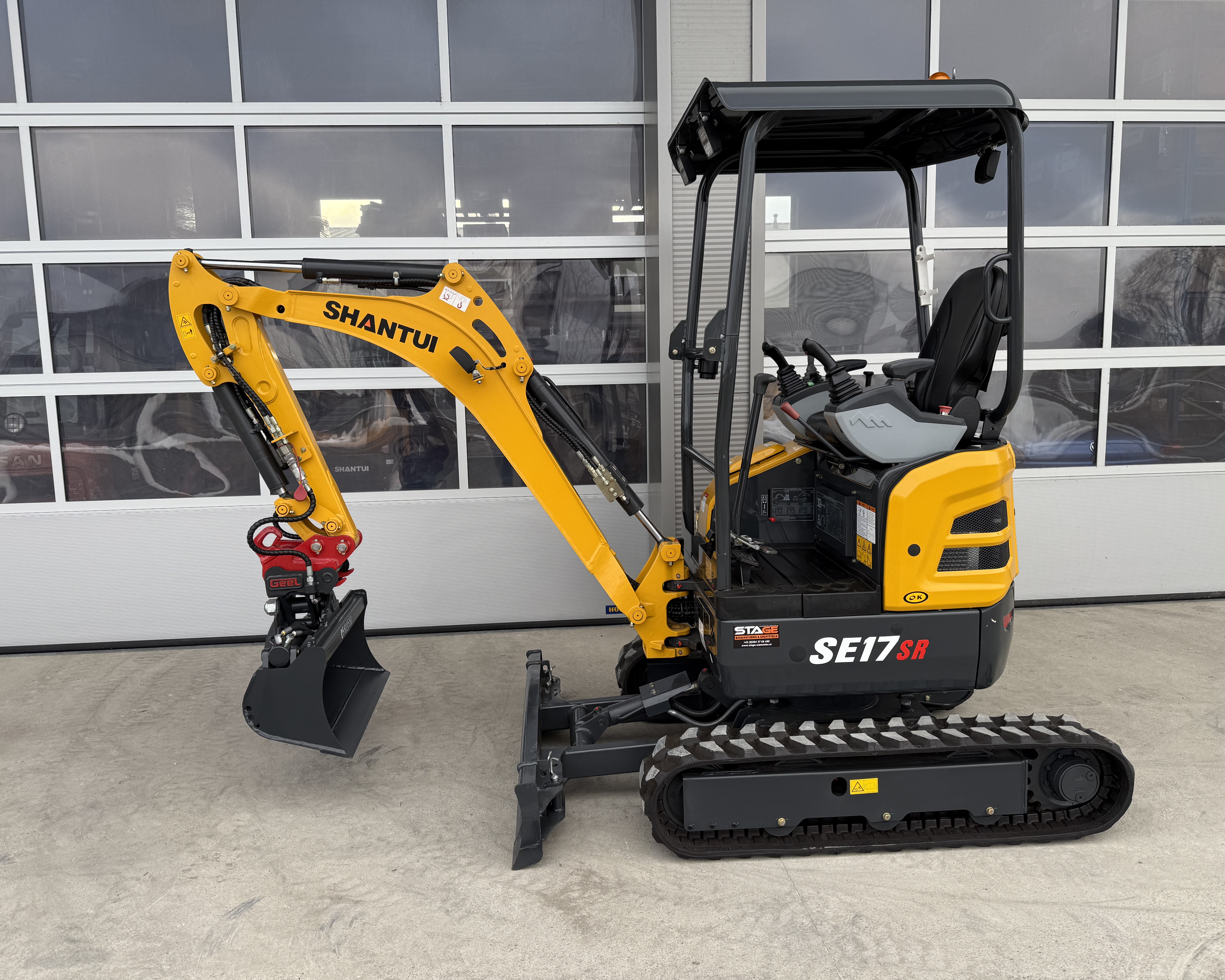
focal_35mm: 25
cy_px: 490
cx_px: 599
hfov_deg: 68.1
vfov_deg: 56.8
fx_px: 906
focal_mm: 6.76
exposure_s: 1/312
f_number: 1.78
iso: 80
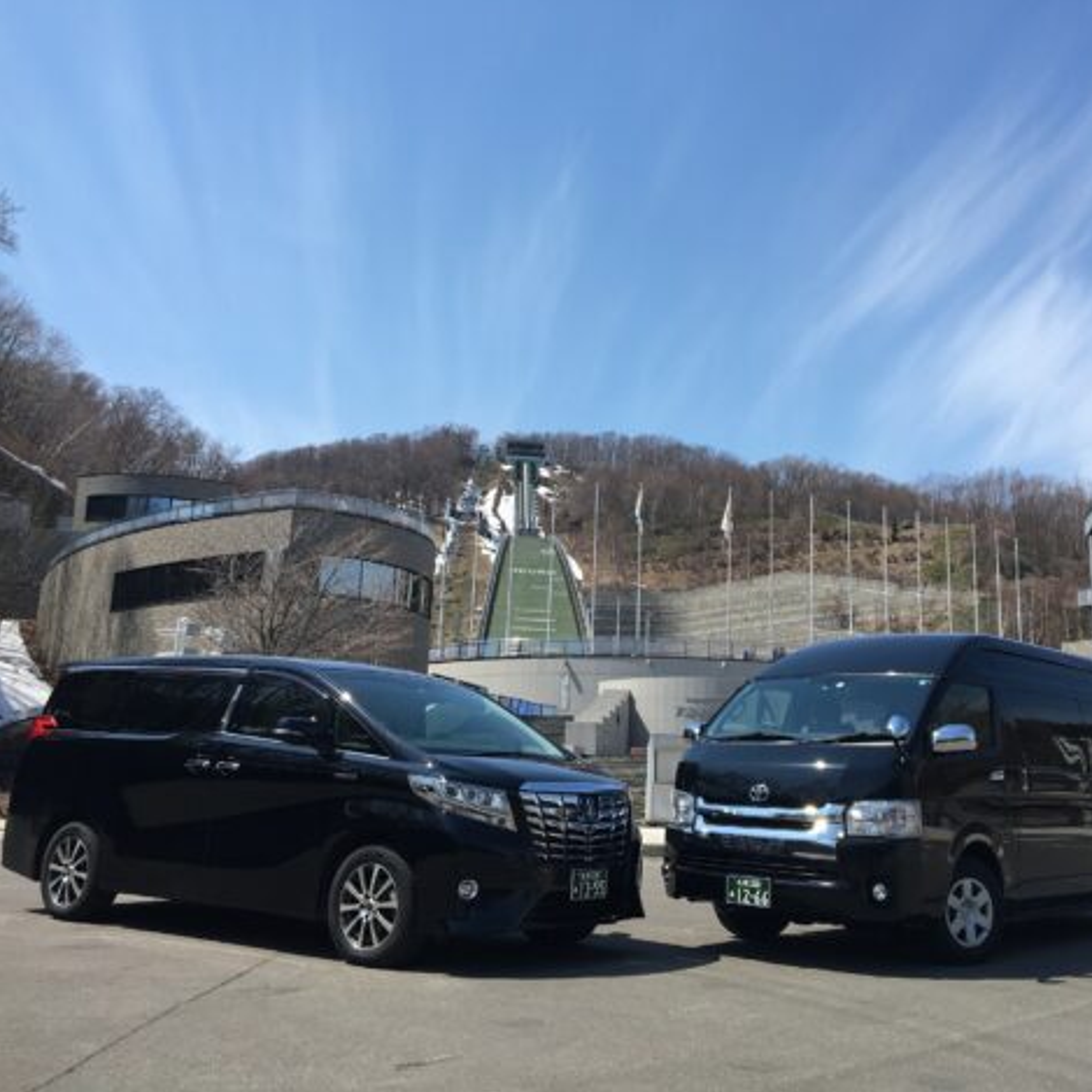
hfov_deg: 46.9
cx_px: 668
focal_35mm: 35
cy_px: 536
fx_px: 1249
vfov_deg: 47.2
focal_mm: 4.15
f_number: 2.2
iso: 25
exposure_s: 1/1538
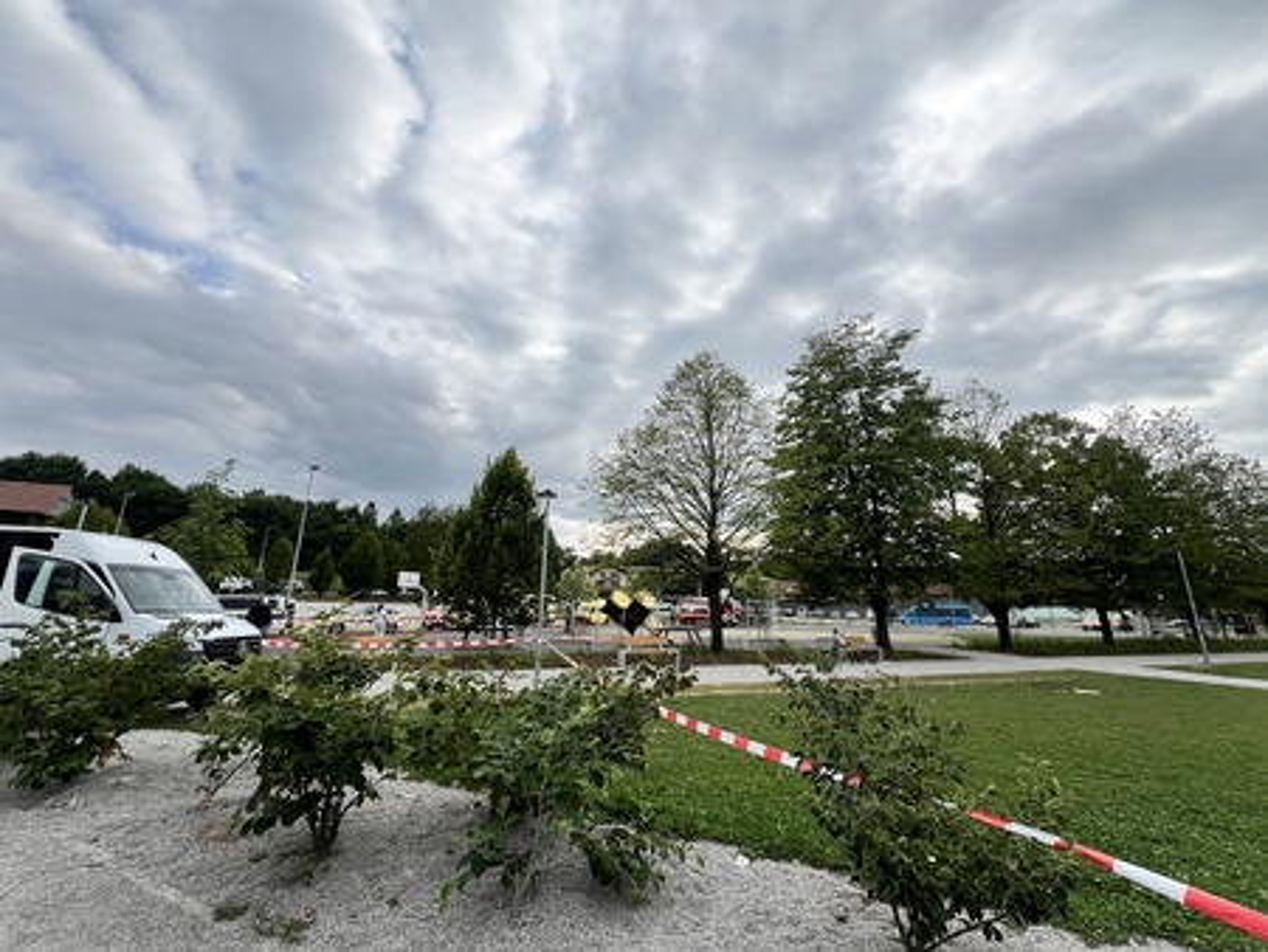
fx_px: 476
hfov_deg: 106.2
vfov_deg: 90.0
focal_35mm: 13
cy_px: 476
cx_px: 634
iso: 32
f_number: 1.8
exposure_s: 1/1876
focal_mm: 1.57
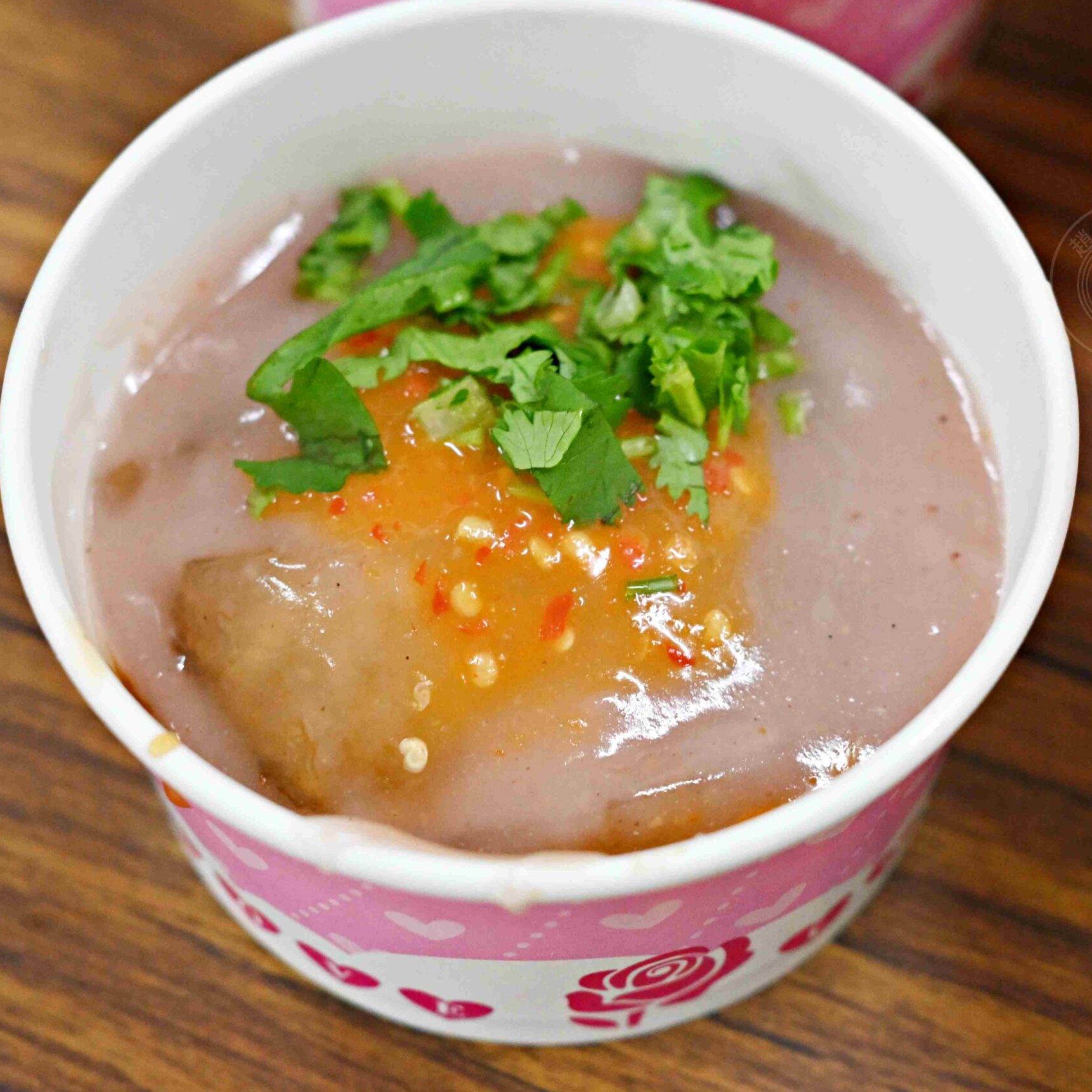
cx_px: 655
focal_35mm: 96
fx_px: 3426
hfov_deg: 18.1
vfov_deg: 18.1
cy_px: 544
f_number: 3.2
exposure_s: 1/200
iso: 3200
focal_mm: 50
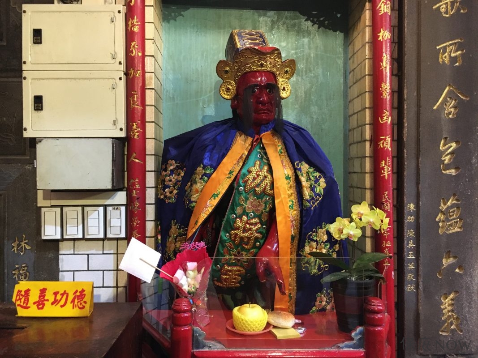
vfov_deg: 48.2
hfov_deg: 61.7
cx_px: 239
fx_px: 400
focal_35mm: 29
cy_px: 179
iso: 200
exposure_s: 1/30
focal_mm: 4.15
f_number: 2.2
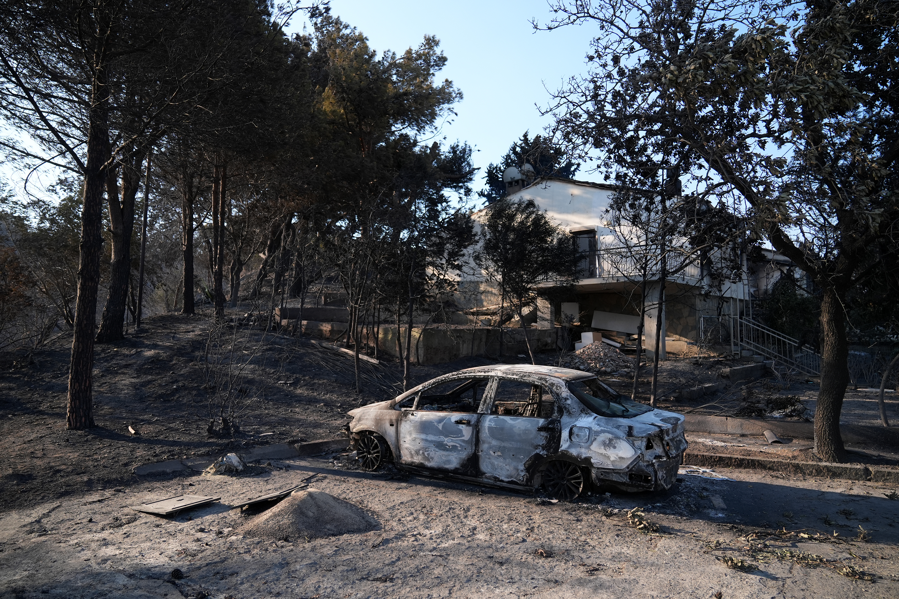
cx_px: 450
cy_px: 300
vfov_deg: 53.1
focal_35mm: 24
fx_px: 599
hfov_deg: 73.7
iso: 500
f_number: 3.5
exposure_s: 1/2000
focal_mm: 24
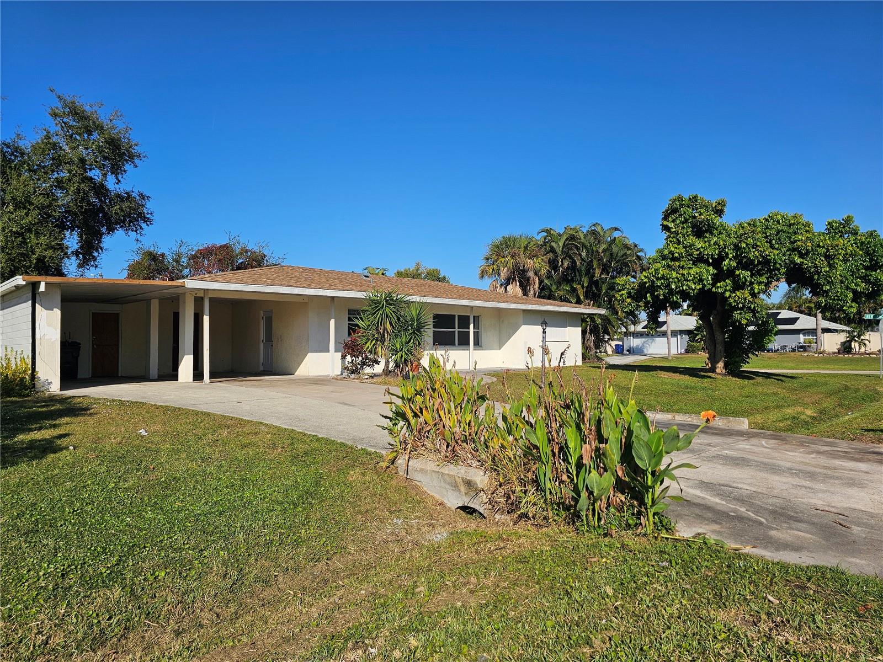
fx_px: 587
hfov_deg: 73.9
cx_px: 442
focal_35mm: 23
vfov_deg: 58.9
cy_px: 331
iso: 10
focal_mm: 6.3
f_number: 1.7
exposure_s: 1/1300
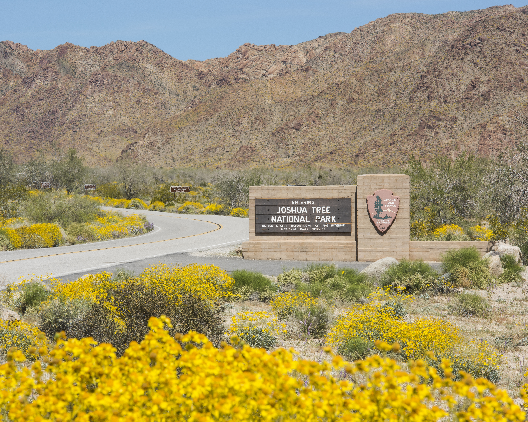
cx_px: 211
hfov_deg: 10.7
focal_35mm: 181
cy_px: 210
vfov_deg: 8.5
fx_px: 2828
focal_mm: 160
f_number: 22
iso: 200
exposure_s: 1/80
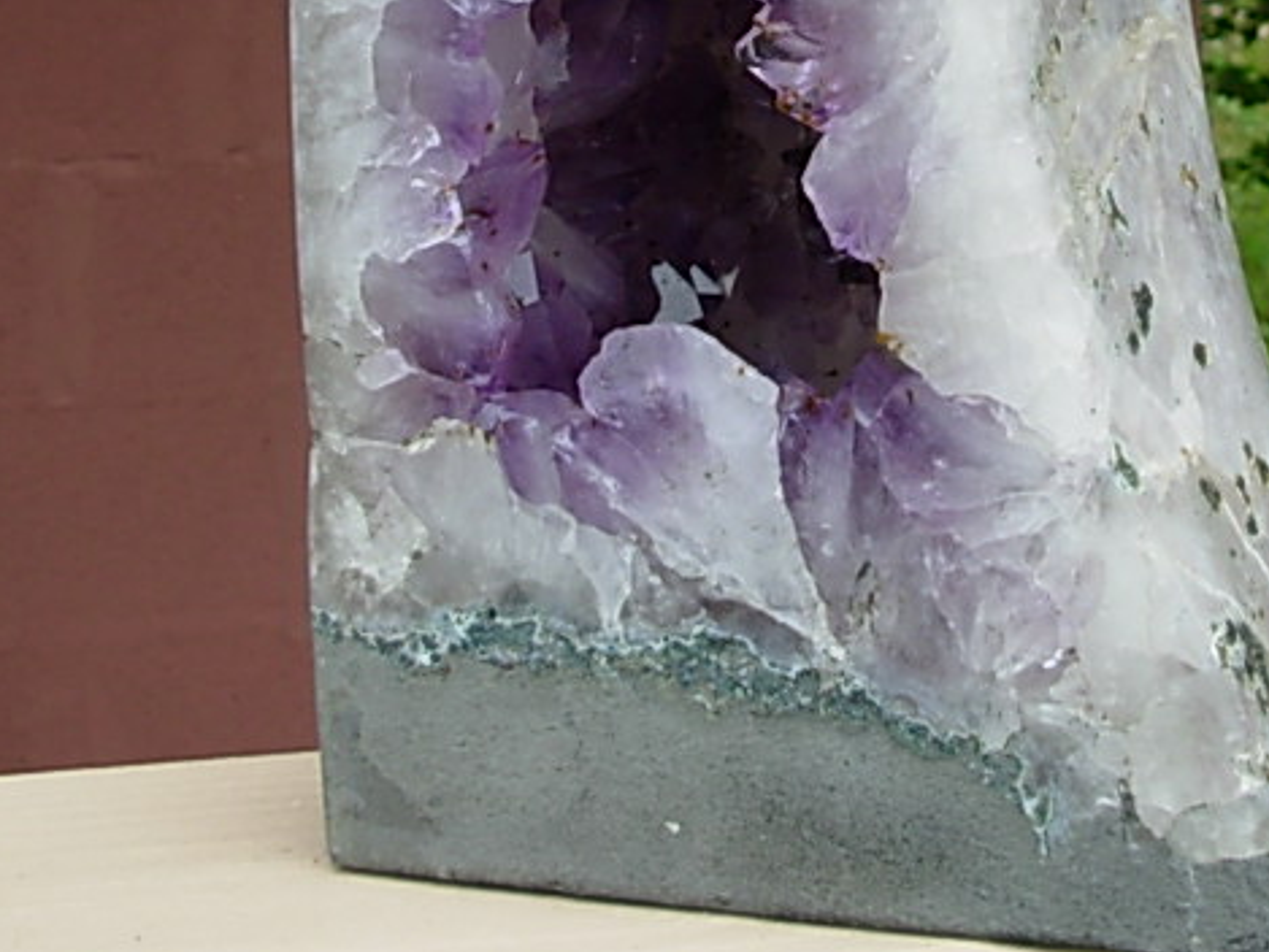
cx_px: 1007
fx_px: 3044
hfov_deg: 23.2
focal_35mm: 83
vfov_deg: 17.3
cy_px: -24
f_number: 2.9
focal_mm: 6.3
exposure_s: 1/362
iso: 50
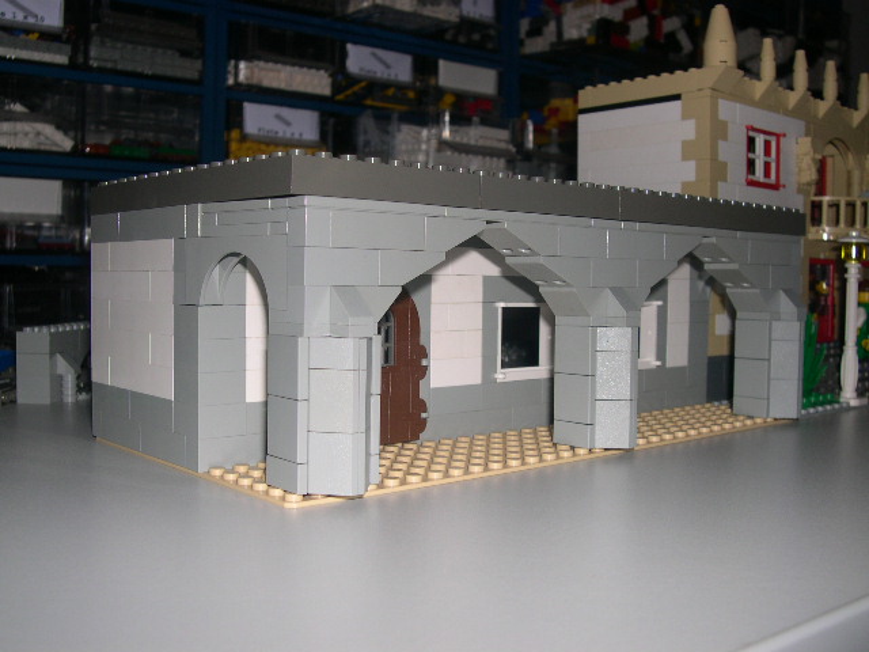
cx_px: 434
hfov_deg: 49.0
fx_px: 954
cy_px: 326
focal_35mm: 38
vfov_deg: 37.7
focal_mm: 8
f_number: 7.6
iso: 100
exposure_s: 1/60
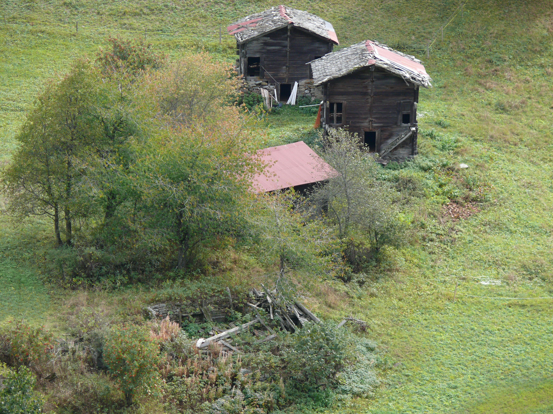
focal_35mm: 252
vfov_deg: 5.9
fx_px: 4026
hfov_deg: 7.9
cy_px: 207
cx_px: 276
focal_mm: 53.2
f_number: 4
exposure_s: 1/200
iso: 100
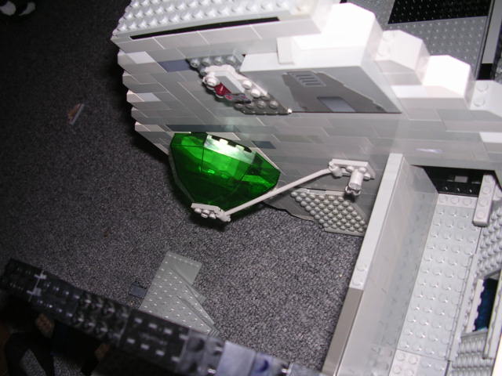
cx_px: 251
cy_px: 188
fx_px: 551
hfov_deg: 49.0
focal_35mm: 38
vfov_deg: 37.7
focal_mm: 5.8
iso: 100
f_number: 2.8
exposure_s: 1/60.1
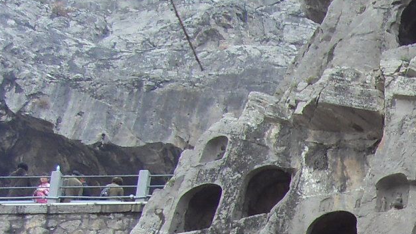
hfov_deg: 14.3
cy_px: 459
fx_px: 1533
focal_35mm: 139
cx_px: 653
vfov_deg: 8.3
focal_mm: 6.6
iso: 100
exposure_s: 1/90
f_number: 3.5
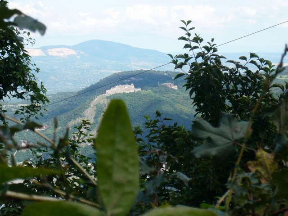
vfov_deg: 11.6
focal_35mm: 128
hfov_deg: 15.4
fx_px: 1065
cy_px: 108
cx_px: 144
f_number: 5.6
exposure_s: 1/200
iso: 100
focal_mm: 16.4
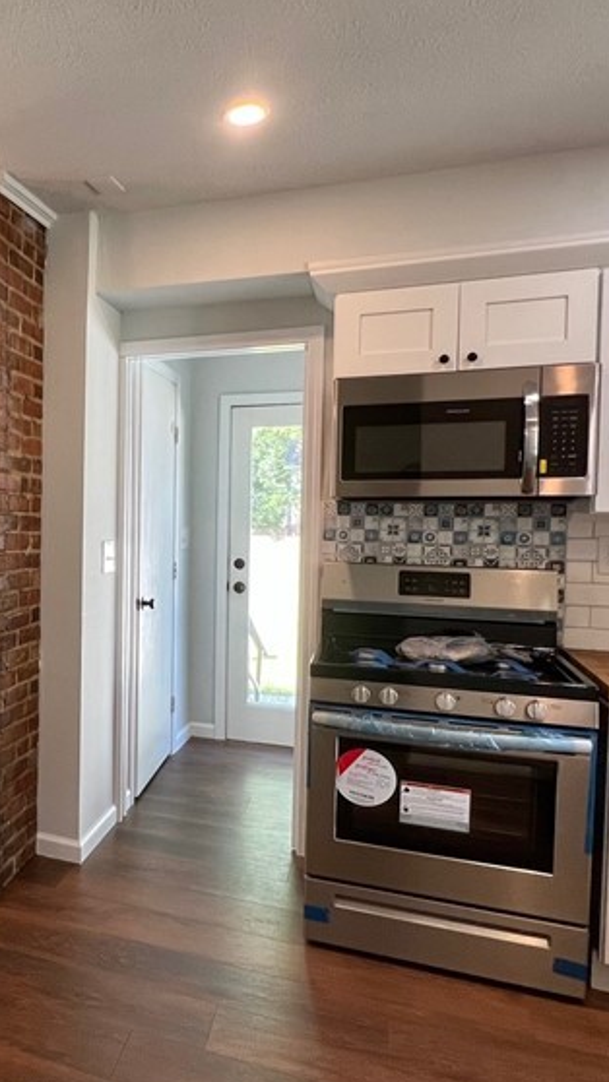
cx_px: 25
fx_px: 746
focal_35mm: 26
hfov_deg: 40.0
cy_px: 549
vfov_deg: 71.9
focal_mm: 1.57
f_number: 1.8
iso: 125
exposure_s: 1/120
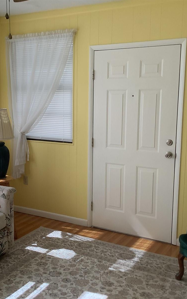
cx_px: 51
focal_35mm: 44
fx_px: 359
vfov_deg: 45.3
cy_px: 150
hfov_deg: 28.9
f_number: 2.4
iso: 40
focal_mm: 3.3
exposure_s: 1/120
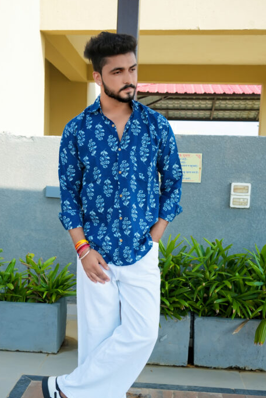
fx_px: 510
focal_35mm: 46
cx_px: 111
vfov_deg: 42.6
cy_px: 230
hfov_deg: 29.2
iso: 250
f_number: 7.1
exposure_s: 1/250
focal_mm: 35
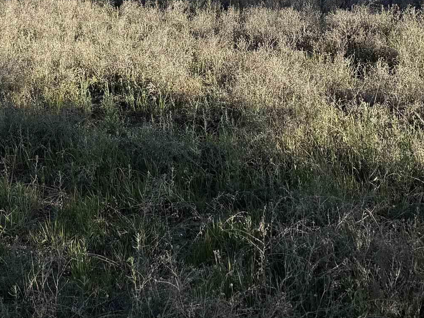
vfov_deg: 19.3
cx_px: 65
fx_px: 894
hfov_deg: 26.0
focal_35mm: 73
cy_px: -39
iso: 80
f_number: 1.78
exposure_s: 1/3425
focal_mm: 6.76
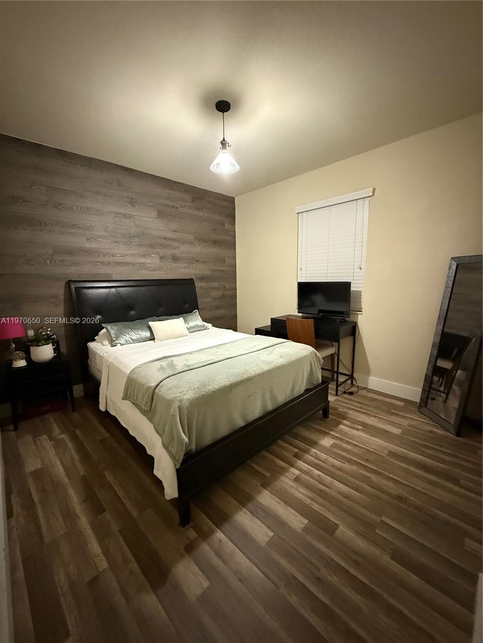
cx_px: 242
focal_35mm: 14
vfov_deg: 102.1
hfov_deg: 85.7
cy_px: 322
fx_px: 260
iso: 1250
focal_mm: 2.22
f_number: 2.2
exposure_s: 1/40
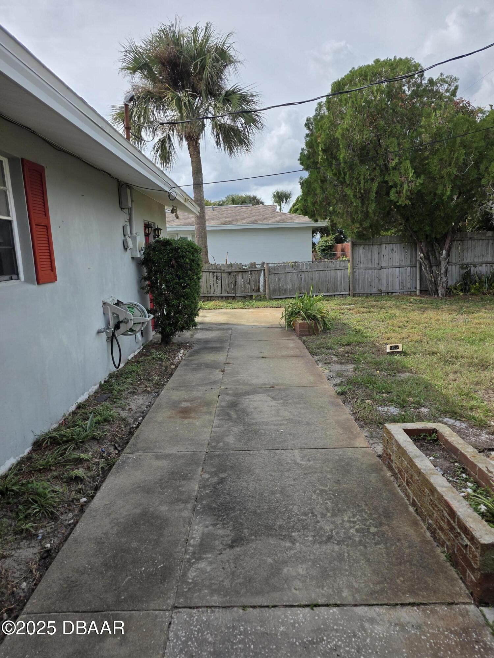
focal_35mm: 23
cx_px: 247
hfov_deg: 58.9
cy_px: 329
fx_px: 438
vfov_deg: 73.9
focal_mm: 6.3
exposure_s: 1/4057
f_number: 1.7
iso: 80
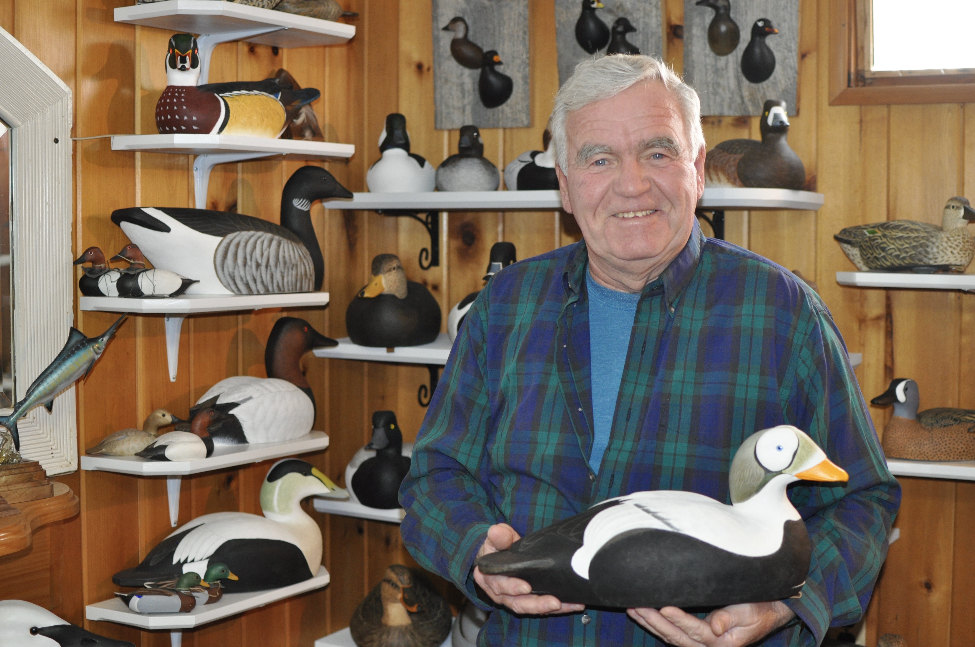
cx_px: 488
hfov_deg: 37.9
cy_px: 324
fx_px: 1420
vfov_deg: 25.7
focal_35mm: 52
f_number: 2.8
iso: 800
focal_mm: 35
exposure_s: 1/60
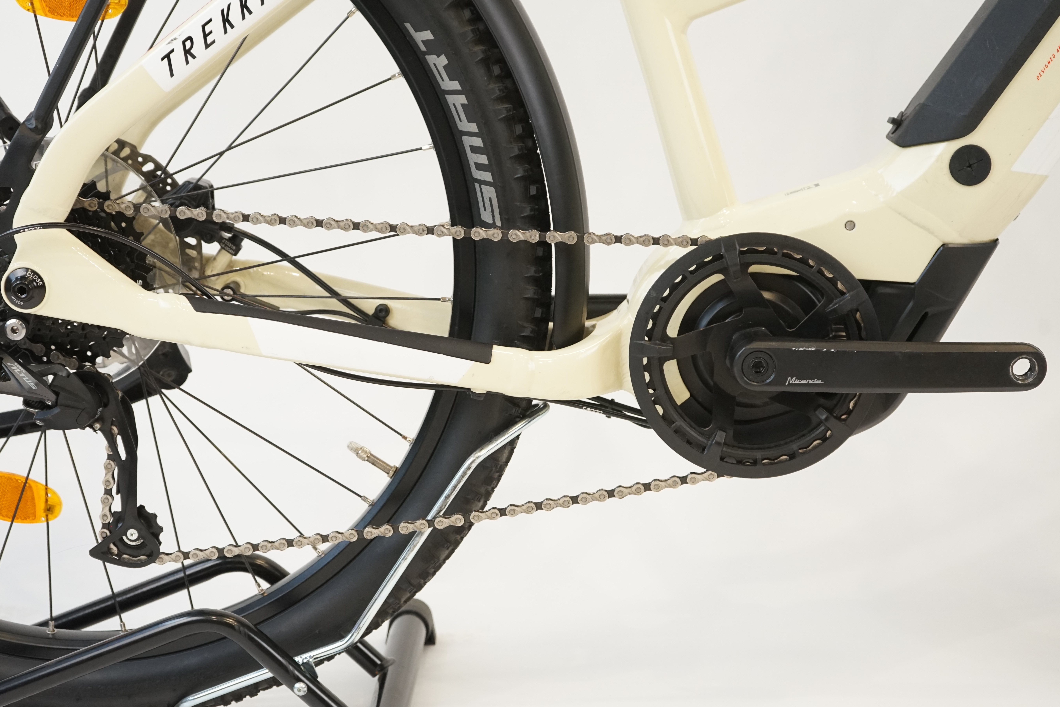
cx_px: 487
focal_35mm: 61
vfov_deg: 22.3
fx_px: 1796
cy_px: 343
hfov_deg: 32.9
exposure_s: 1/200
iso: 1600
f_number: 5.6
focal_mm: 55
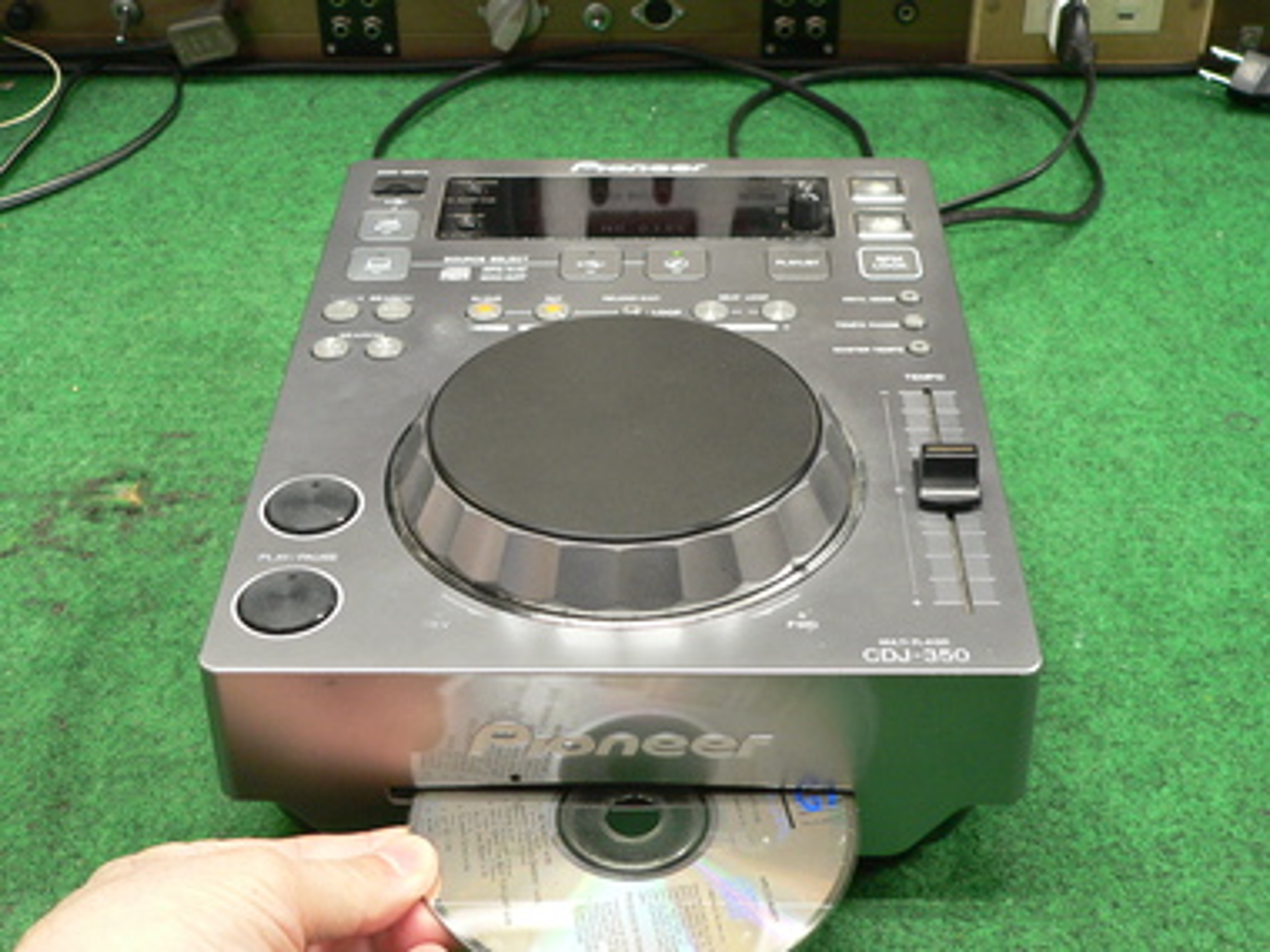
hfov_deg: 38.2
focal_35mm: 50
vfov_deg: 29.1
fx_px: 1834
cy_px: 476
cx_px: 635
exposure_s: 1/10
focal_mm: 8.3
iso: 200
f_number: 2.8
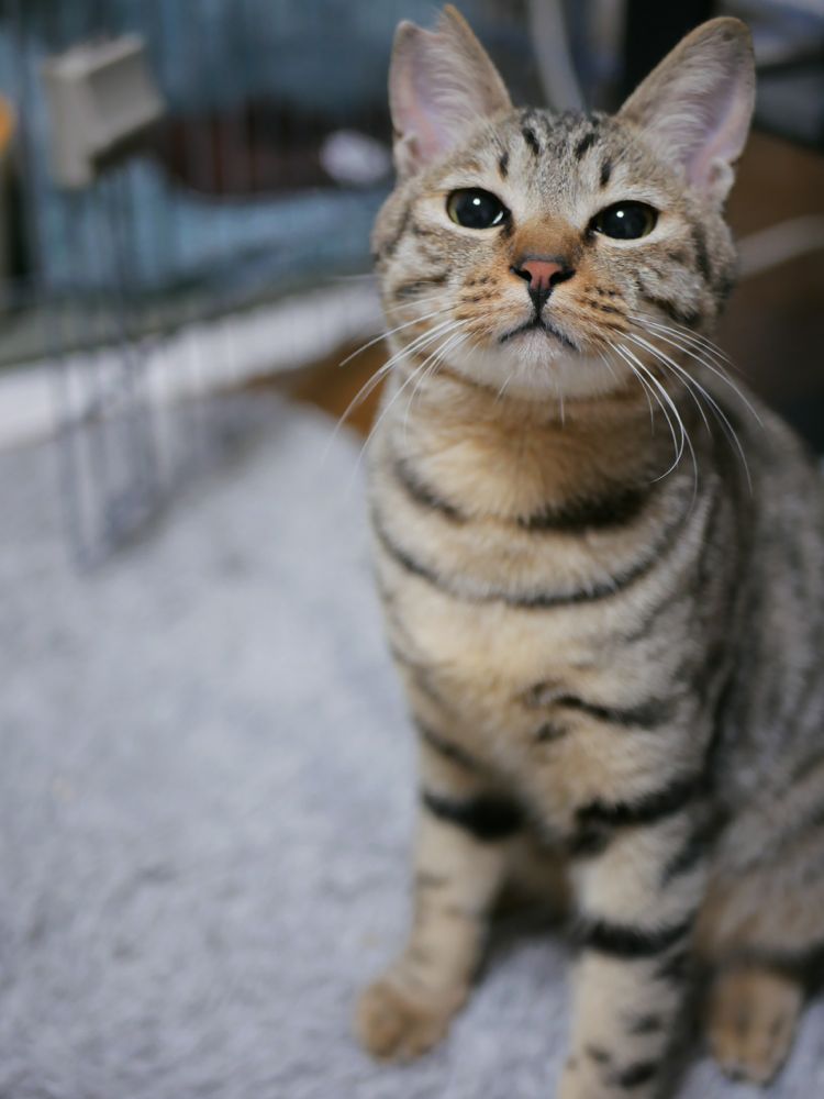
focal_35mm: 50
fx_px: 1587
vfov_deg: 38.2
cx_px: 412
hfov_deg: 29.1
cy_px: 550
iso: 200
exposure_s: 1/60
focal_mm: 25
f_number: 1.7
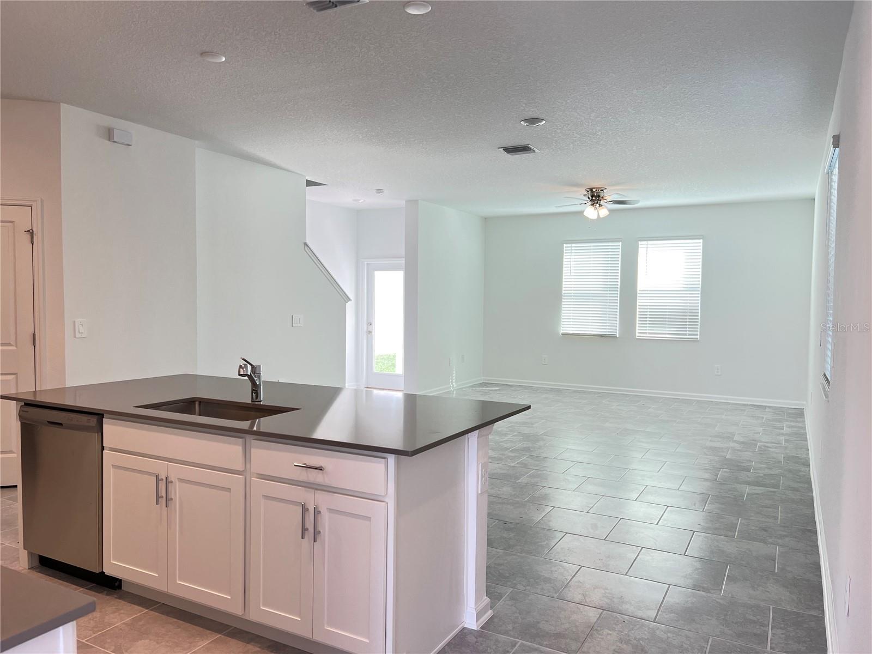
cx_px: 436
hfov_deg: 67.3
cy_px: 327
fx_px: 655
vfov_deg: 53.1
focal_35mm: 26
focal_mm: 5.7
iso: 100
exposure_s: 1/120
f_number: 1.5
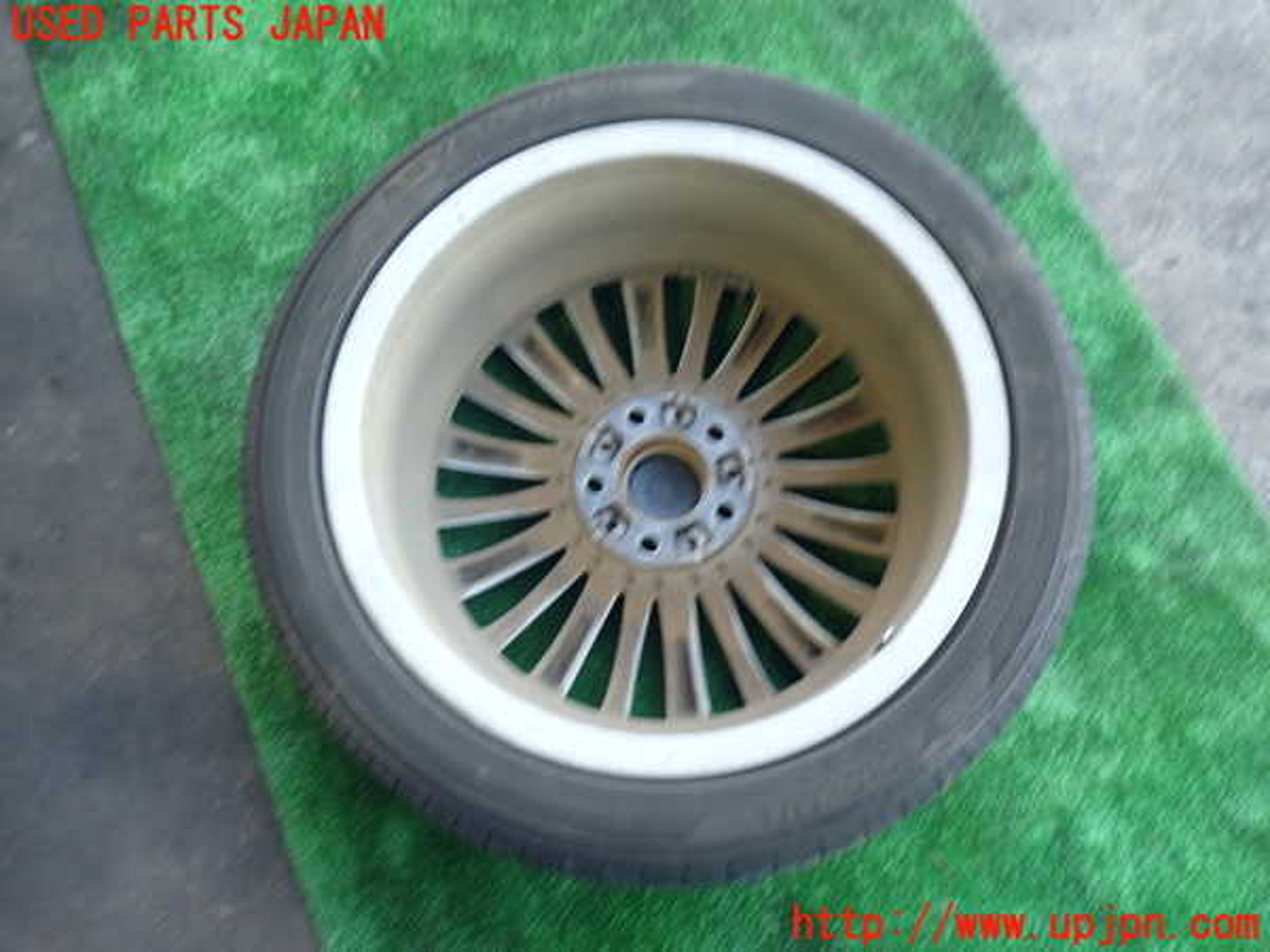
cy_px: 476
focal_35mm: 30
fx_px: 1101
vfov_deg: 46.8
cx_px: 635
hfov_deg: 60.0
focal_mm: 5.4
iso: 200
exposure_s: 1/40
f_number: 2.3
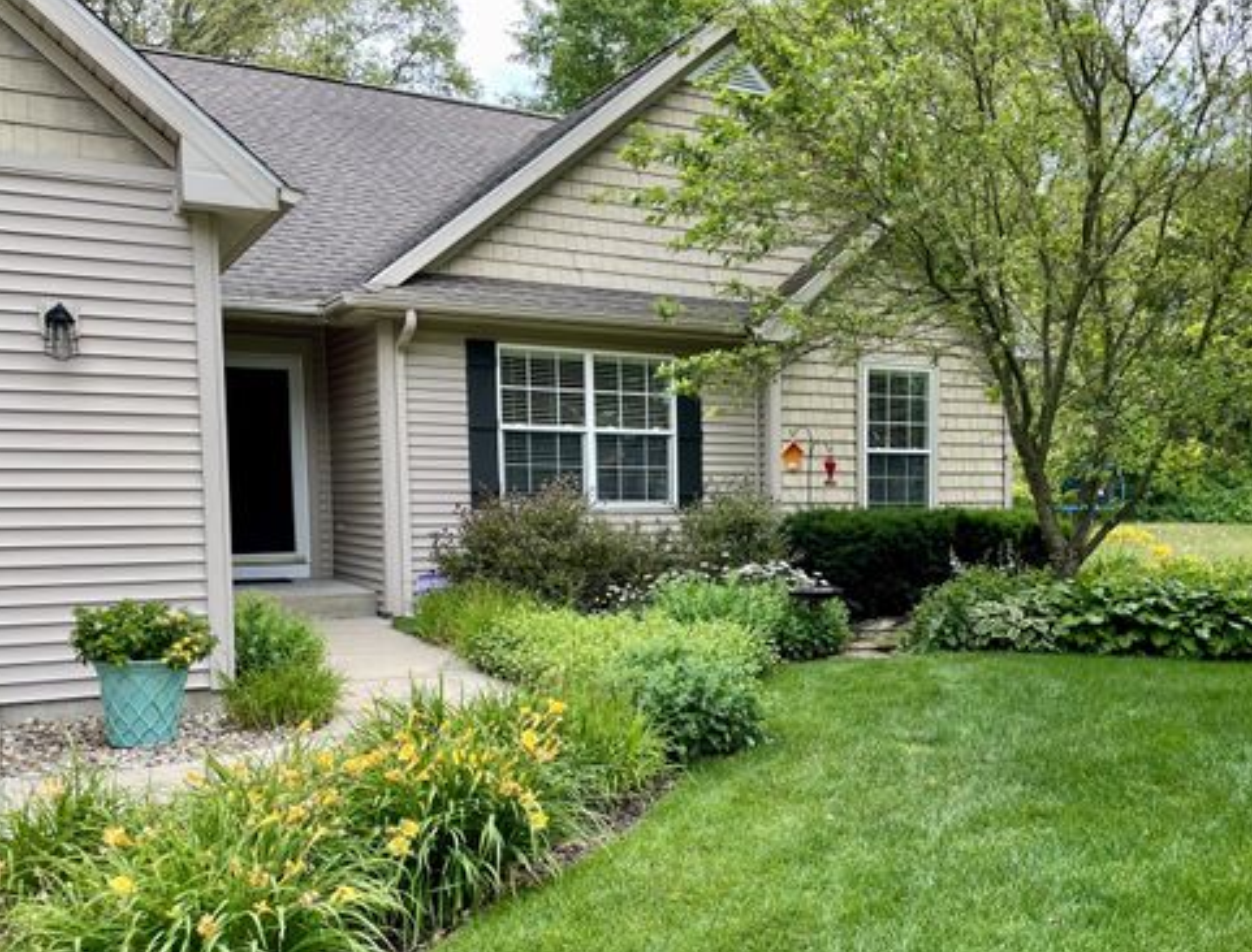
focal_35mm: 27
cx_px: 630
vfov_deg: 51.8
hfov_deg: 65.0
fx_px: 982
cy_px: 466
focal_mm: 4.2
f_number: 1.6
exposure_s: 1/647
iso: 32
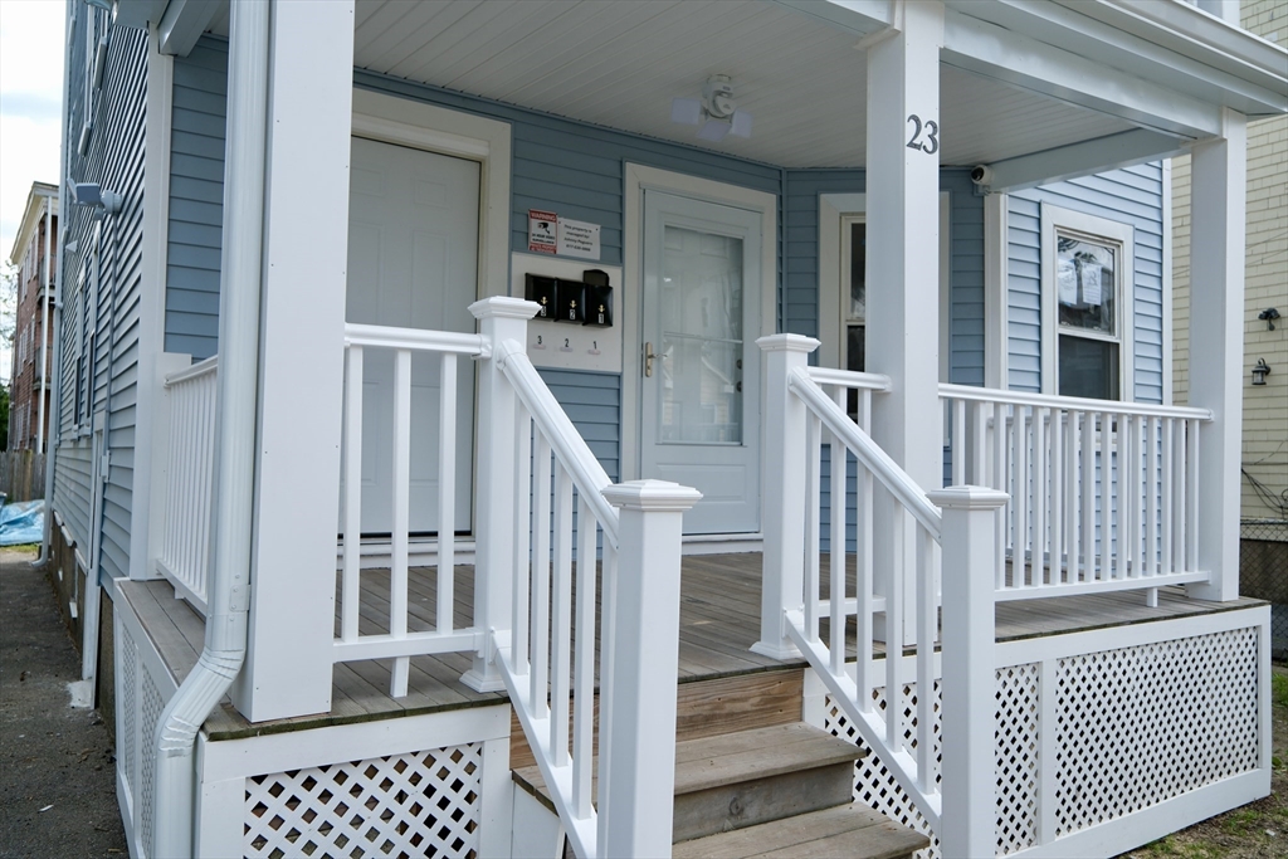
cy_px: 430
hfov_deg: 69.4
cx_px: 644
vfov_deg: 49.6
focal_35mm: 26
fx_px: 930
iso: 125
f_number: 2.8
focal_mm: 17
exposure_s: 1/680
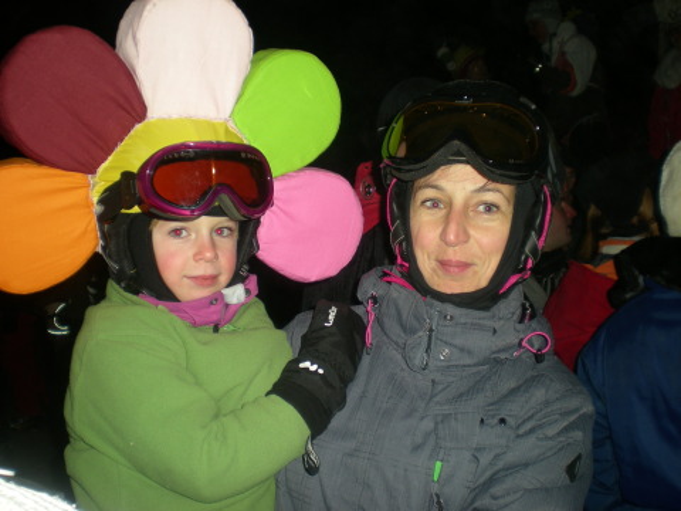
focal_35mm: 38
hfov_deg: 49.0
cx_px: 340
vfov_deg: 37.7
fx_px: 748
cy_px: 256
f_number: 3.1
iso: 50
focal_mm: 6.3
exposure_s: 1/60
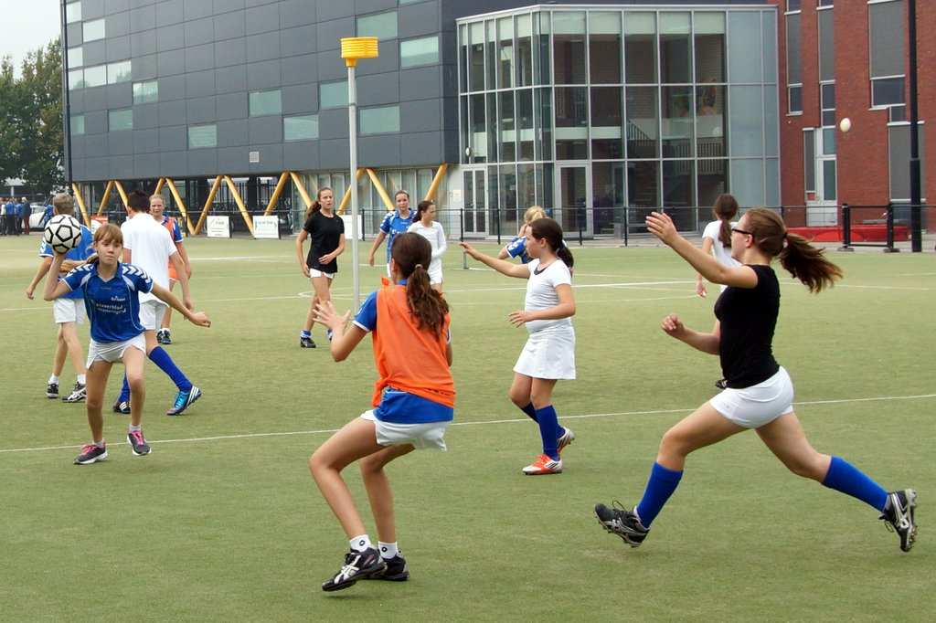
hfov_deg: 46.4
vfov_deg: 31.9
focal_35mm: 42
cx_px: 468
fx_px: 1092
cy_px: 312
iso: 400
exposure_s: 1/800
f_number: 6.3
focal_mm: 28
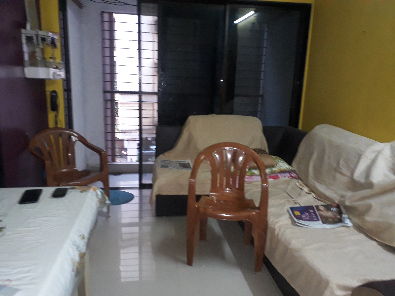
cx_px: 198
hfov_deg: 65.3
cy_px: 148
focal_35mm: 27
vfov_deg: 51.4
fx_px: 308
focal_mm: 3.6
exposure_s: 1/17
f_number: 1.9
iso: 200
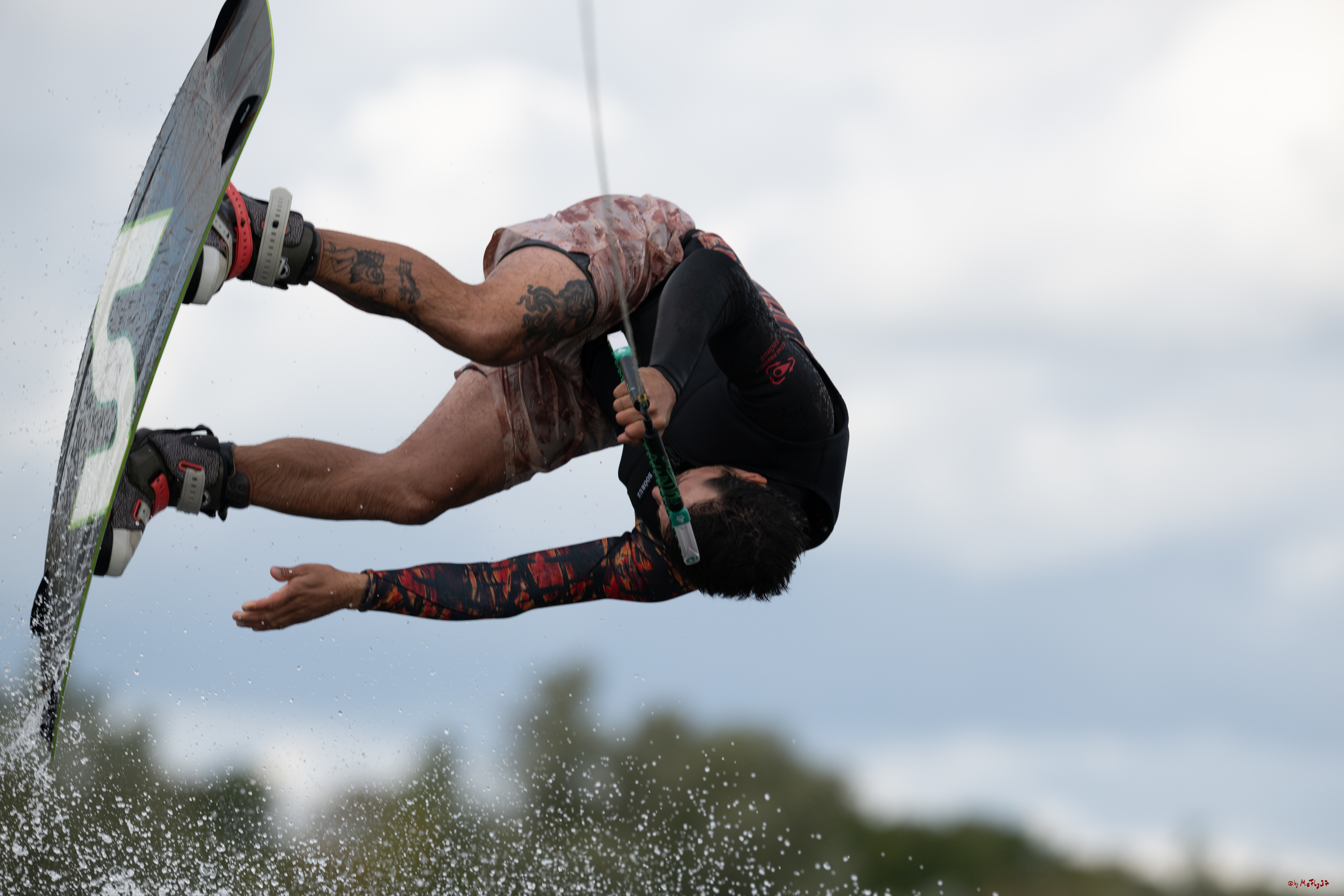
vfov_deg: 3.4
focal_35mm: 400
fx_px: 14932
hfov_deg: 5.2
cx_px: 672
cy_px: 448
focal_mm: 400
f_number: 5.6
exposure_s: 1/2000
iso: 320
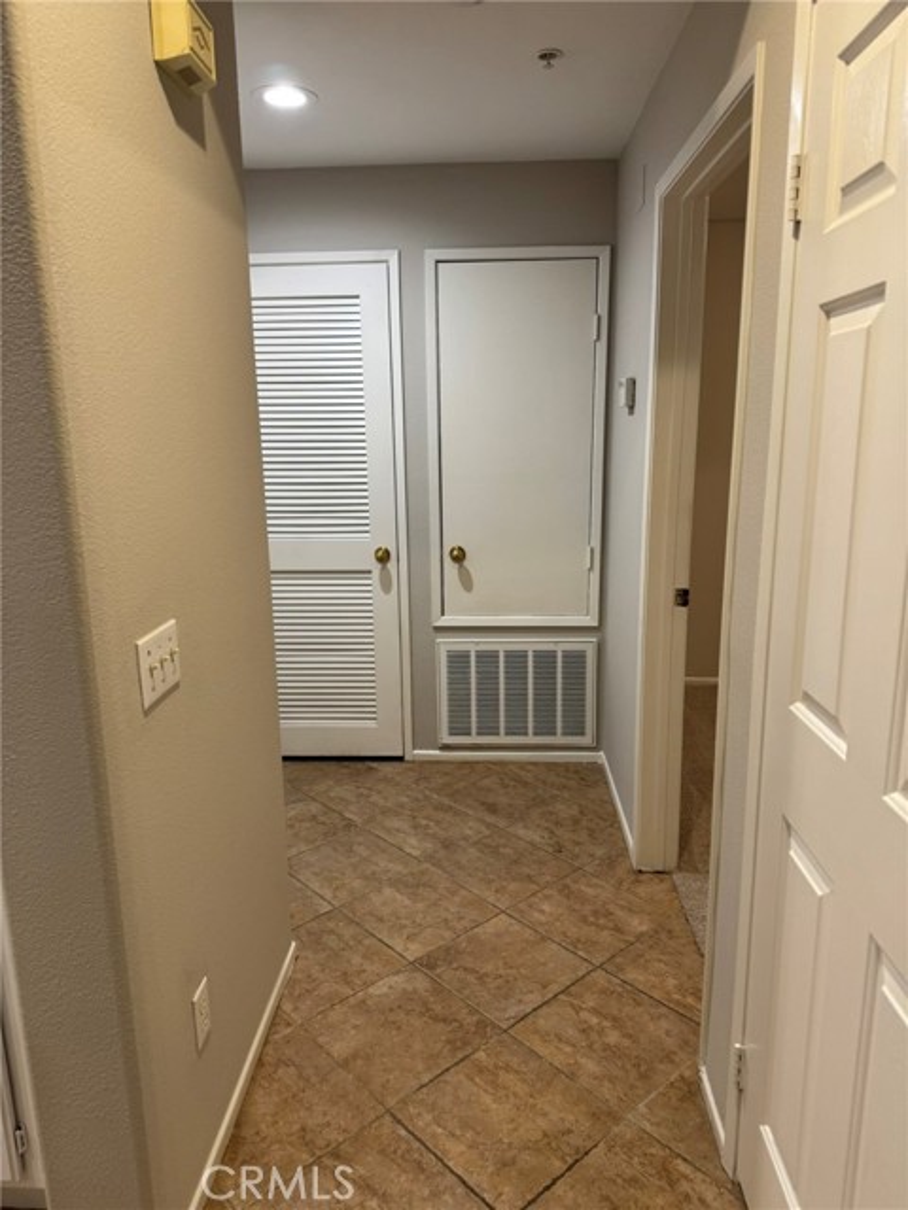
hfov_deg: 56.8
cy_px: 605
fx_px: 839
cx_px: 454
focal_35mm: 24
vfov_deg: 71.6
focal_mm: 6.76
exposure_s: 1/60
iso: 125
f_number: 1.78
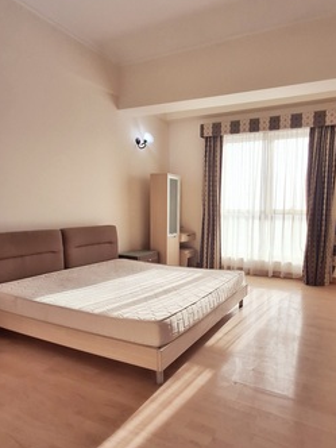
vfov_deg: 76.2
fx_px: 285
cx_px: 215
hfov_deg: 60.1
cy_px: 245
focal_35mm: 22
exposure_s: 1/208
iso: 40
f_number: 2.2
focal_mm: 1.64
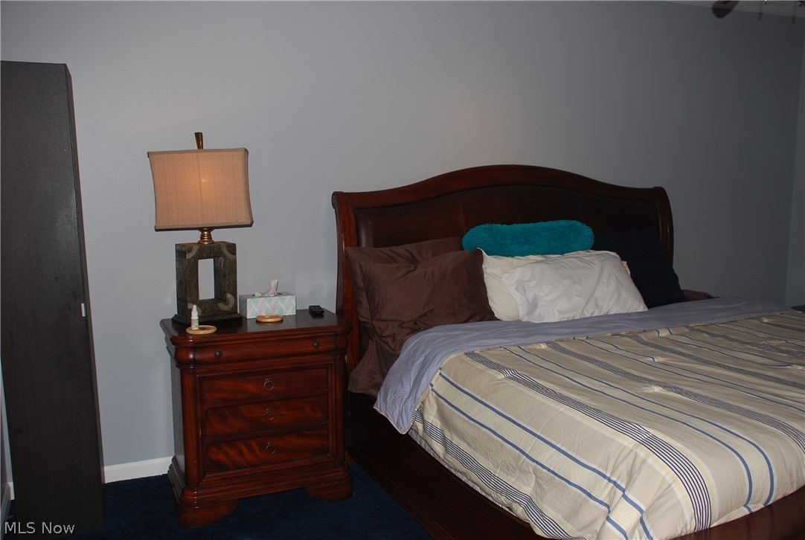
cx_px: 402
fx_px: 739
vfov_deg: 40.1
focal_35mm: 33
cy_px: 270
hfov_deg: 57.1
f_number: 3.8
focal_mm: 22
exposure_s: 1/60
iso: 100
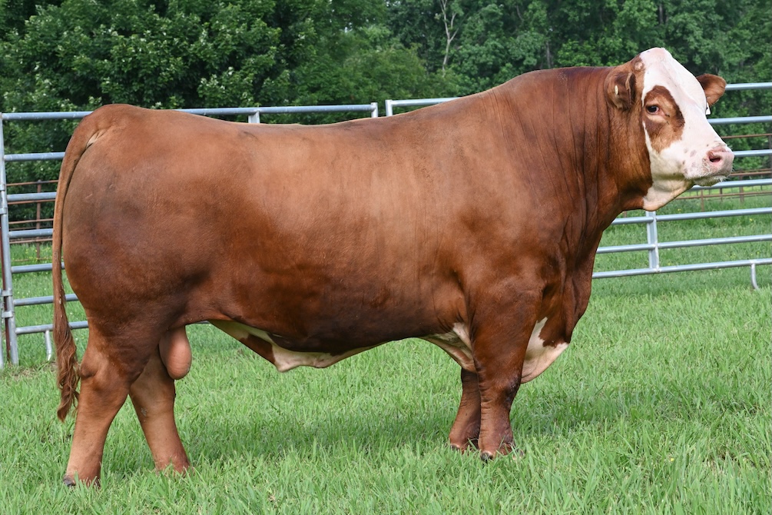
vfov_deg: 13.0
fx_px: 2251
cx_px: 386
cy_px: 258
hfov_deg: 19.5
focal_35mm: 105
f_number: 16
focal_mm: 105
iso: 3200
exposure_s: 1/800
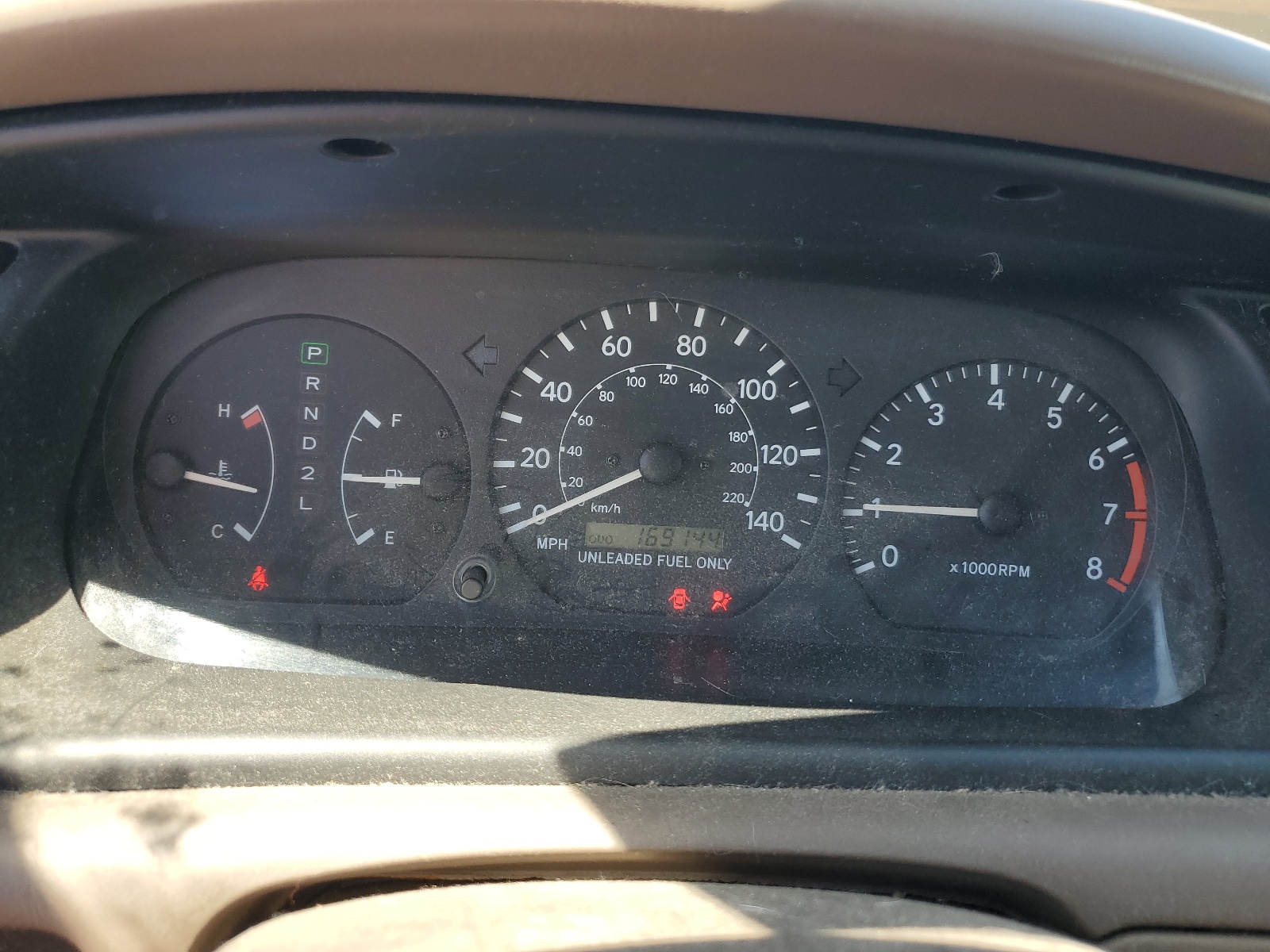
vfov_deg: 53.1
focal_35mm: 26
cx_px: 635
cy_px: 476
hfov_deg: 67.3
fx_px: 954
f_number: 1.5
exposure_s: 1/270
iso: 50
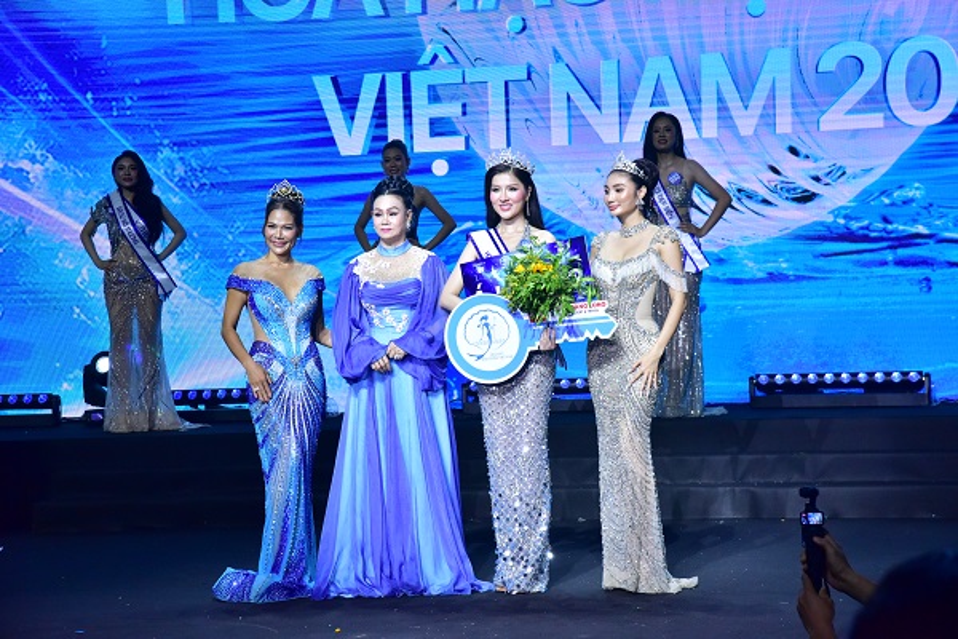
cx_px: 479
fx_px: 2262
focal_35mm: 85
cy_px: 320
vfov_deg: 16.1
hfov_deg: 23.9
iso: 3200
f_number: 9
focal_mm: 85
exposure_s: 1/640
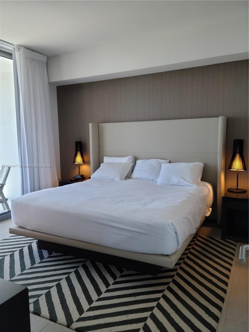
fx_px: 269
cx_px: 124
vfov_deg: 63.4
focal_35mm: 28
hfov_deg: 49.7
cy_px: 166
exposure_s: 1/60
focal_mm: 5.9
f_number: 2
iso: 40
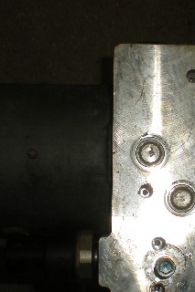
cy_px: 186
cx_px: 170
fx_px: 643
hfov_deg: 17.0
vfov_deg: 25.6
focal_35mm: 79
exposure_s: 1/60
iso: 64
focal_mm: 6.3
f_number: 4.6
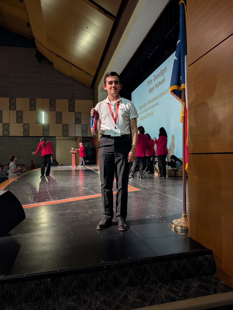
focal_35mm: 24
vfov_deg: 71.5
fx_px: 215
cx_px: 116
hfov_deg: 56.9
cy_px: 155
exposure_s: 1/30
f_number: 1.68
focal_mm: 6.9
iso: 49
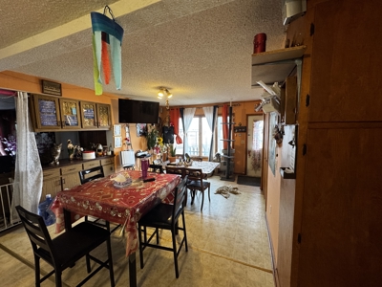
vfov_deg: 85.7
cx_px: 191
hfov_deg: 102.1
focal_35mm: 14
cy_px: 144
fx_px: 154
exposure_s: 1/120
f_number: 2.2
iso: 250
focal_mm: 2.22
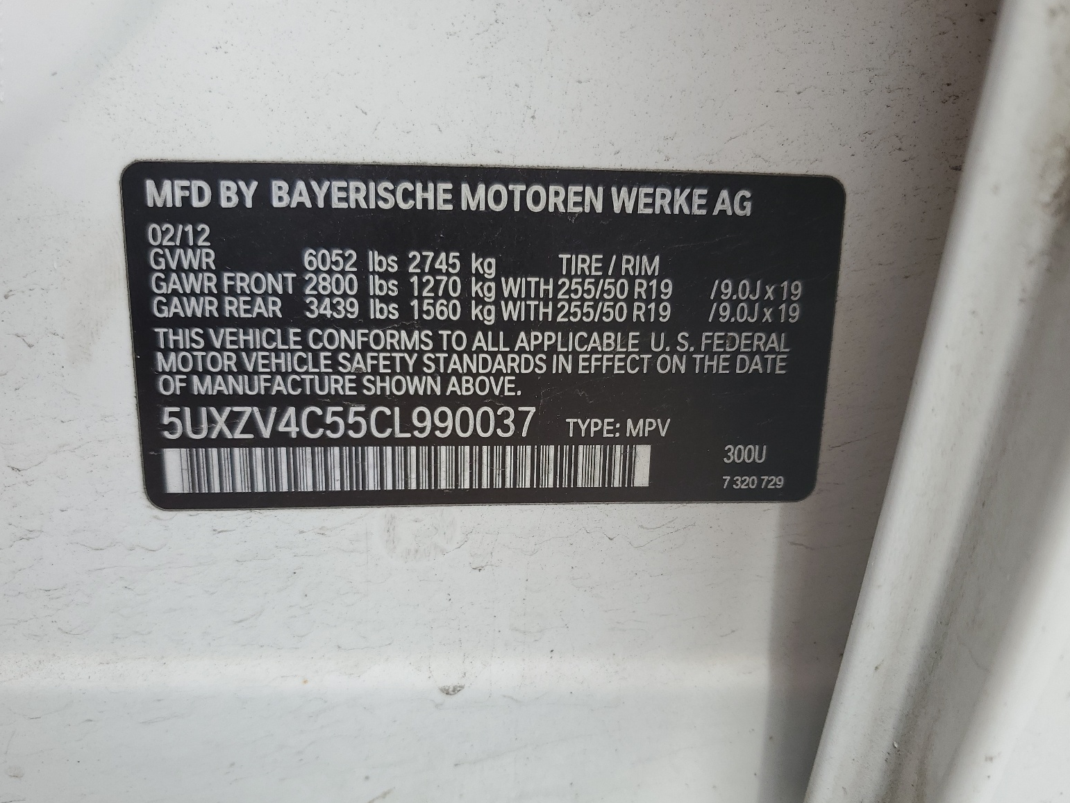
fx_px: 835
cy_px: 414
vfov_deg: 51.4
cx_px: 527
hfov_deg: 65.3
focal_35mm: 27
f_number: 1.5
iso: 50
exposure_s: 1/250
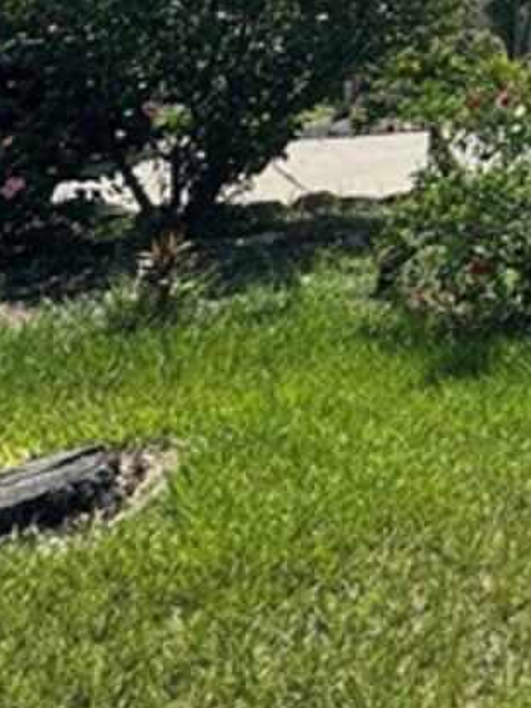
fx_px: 1186
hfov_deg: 18.2
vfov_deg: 28.1
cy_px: -186
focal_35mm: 58
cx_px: 1029
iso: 50
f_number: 2.2
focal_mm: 2.22
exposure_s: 1/3906
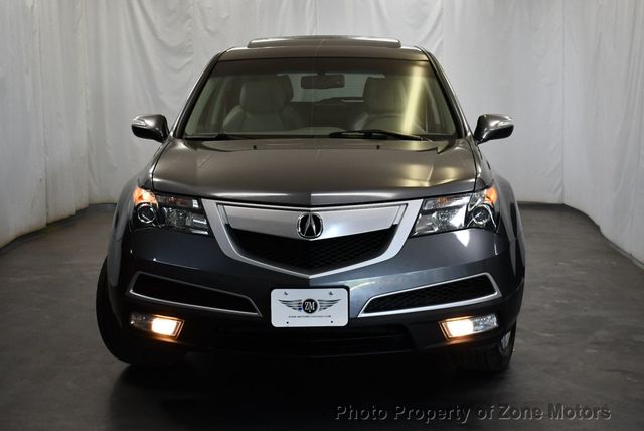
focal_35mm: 48
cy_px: 216
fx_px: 859
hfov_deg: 41.1
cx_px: 322
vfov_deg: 28.1
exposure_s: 1/250
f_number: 4
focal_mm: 24
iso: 800
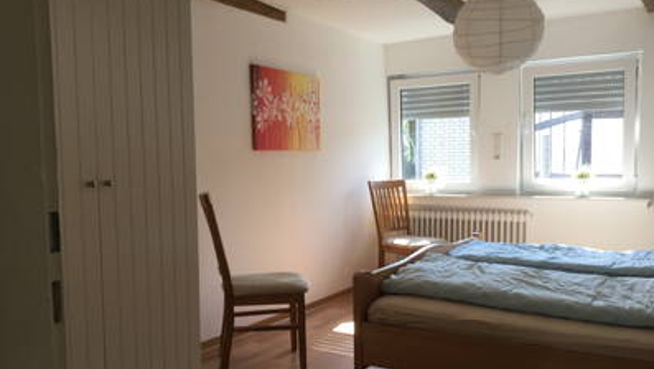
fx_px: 590
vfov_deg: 34.6
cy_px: 224
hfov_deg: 58.0
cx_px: 328
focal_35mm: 34
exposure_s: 1/100
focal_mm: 3.3
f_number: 2.4
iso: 32
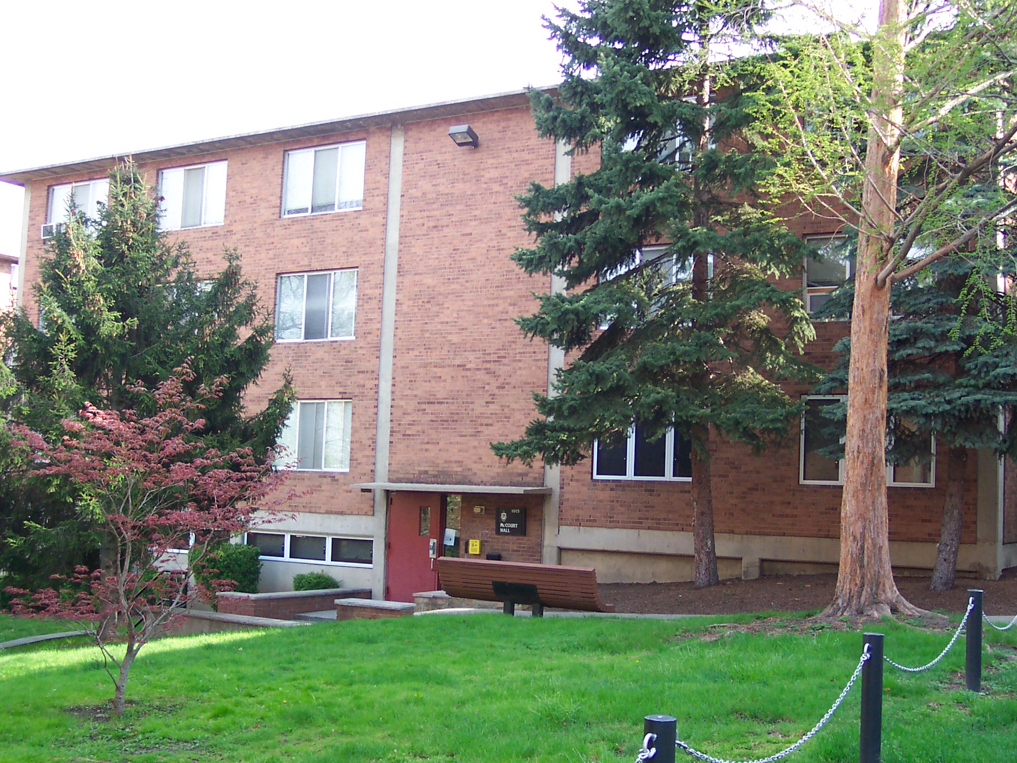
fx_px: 1234
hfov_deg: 44.8
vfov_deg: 34.3
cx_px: 552
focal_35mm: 42
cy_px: 388
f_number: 2.8
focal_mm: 8
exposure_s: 1/180
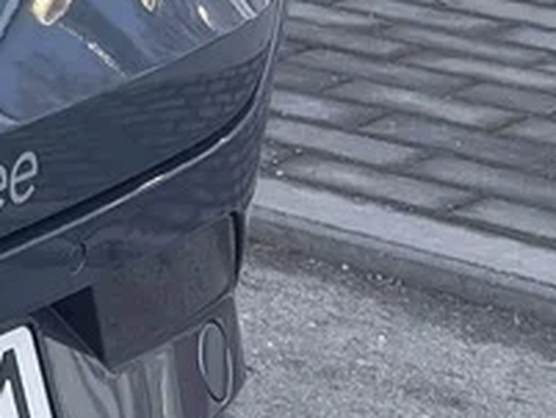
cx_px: -1516
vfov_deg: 7.2
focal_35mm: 207
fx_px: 3327
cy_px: 260
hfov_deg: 7.4
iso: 40
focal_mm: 5.96
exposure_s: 1/121
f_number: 1.6
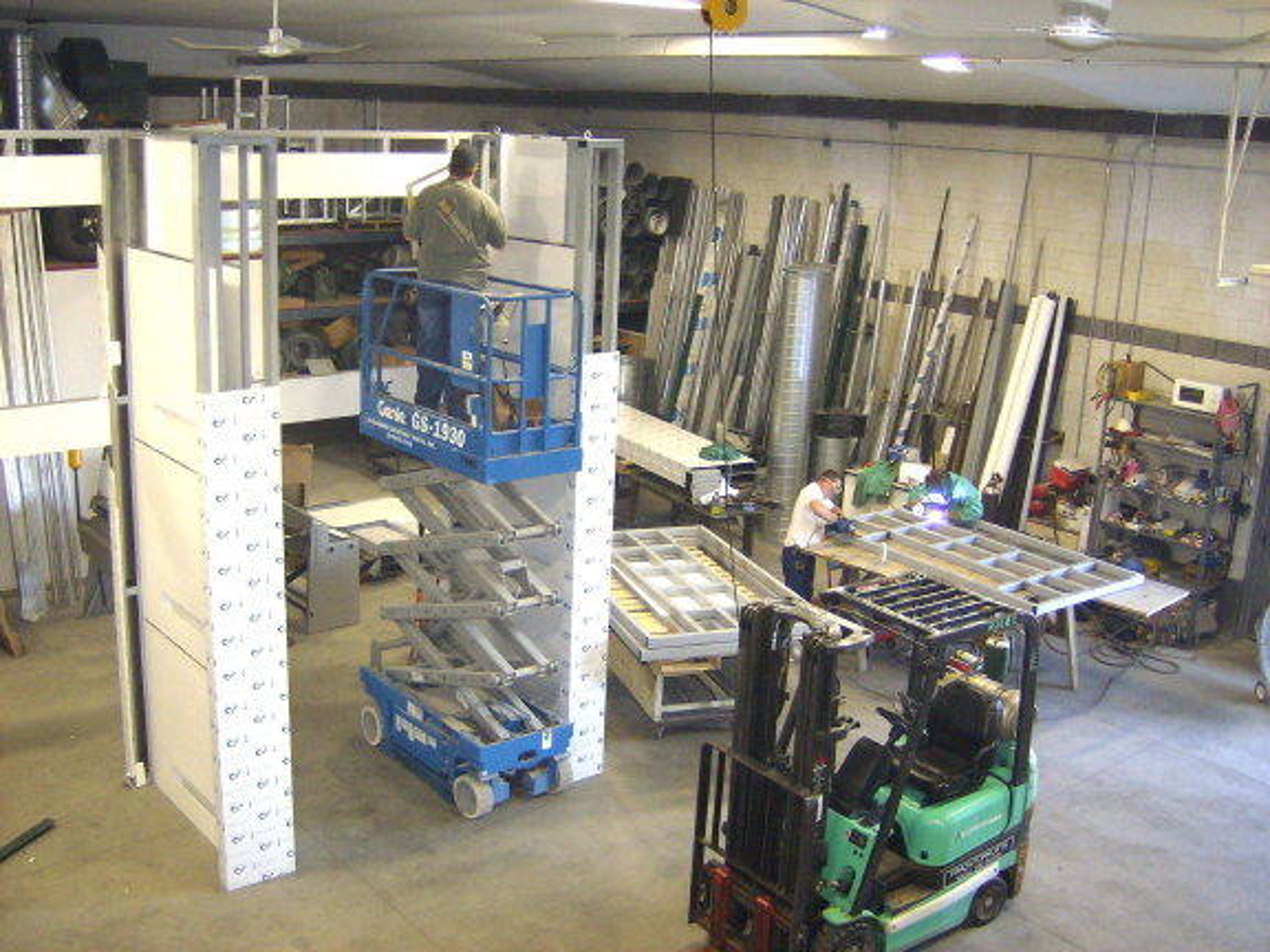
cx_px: 635
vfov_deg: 39.7
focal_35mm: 36
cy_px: 476
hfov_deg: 51.4
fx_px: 1321
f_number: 2.8
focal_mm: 6
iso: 200
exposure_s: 1/60
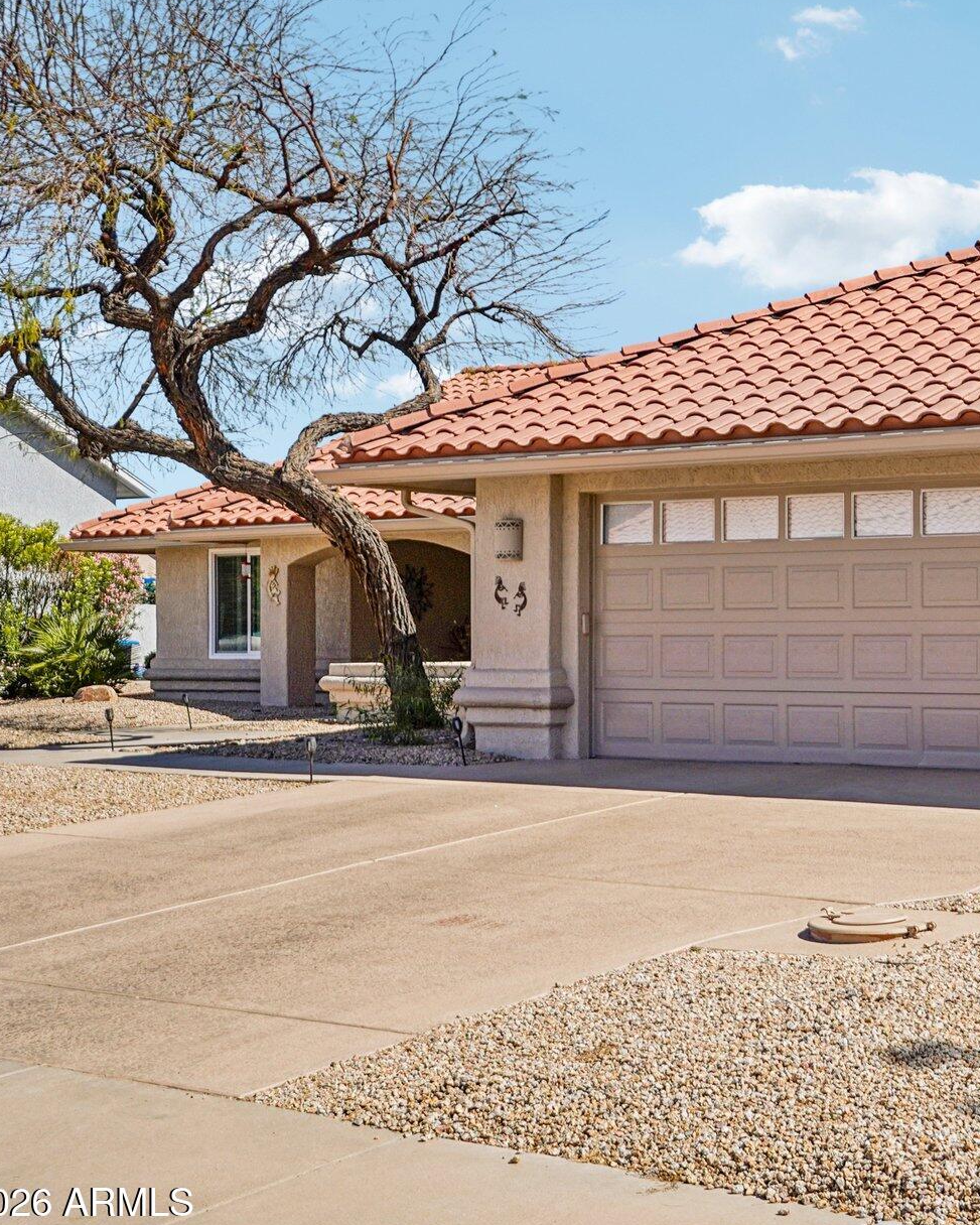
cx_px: 993
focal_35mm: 50
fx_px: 1805
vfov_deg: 37.5
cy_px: 578
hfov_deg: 28.4
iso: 400
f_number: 4
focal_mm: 31.5
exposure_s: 1/4000
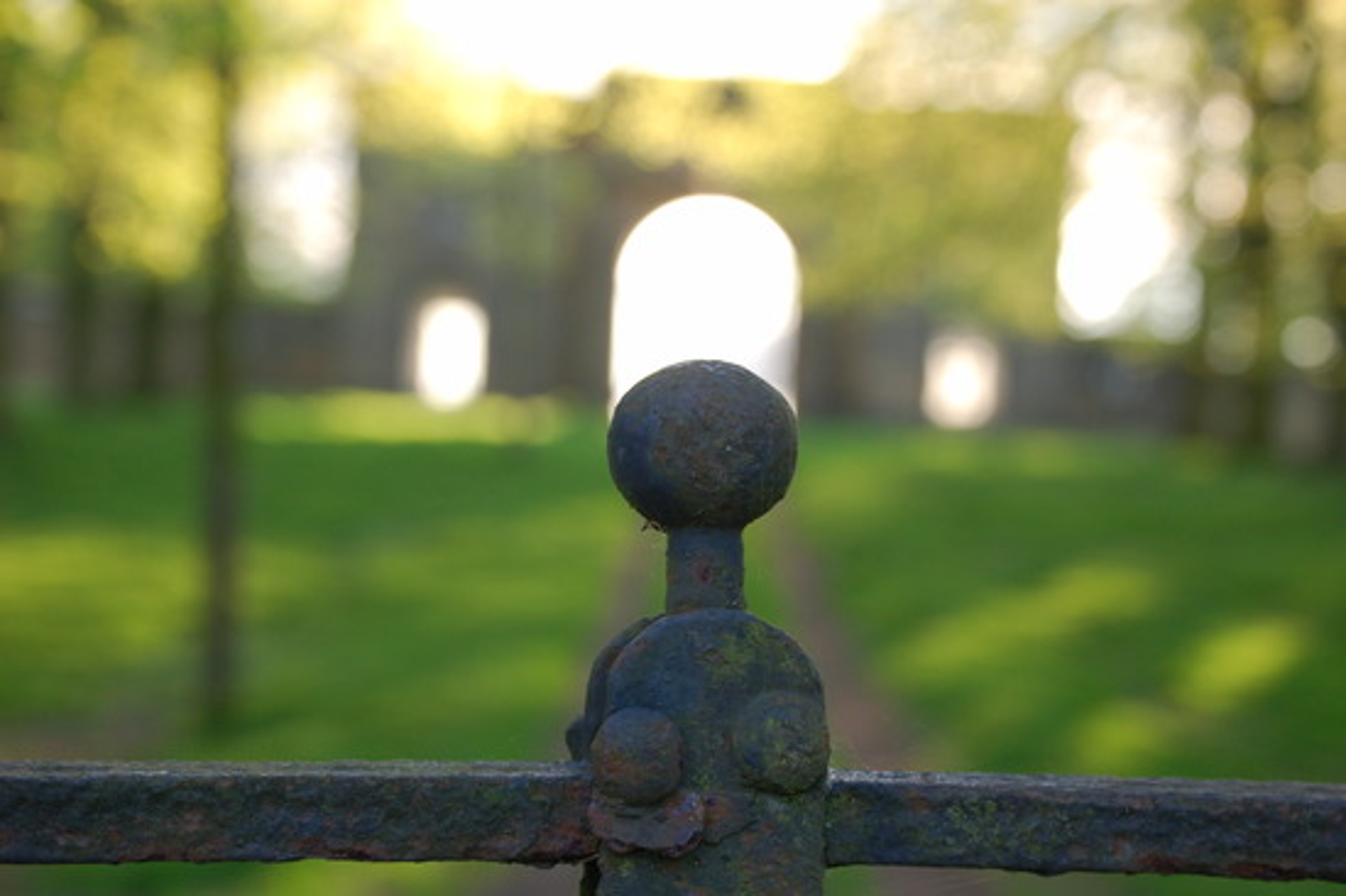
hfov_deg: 24.6
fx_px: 3083
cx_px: 673
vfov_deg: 16.5
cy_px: 448
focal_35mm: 82
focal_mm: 55
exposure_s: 1/125
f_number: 5.6
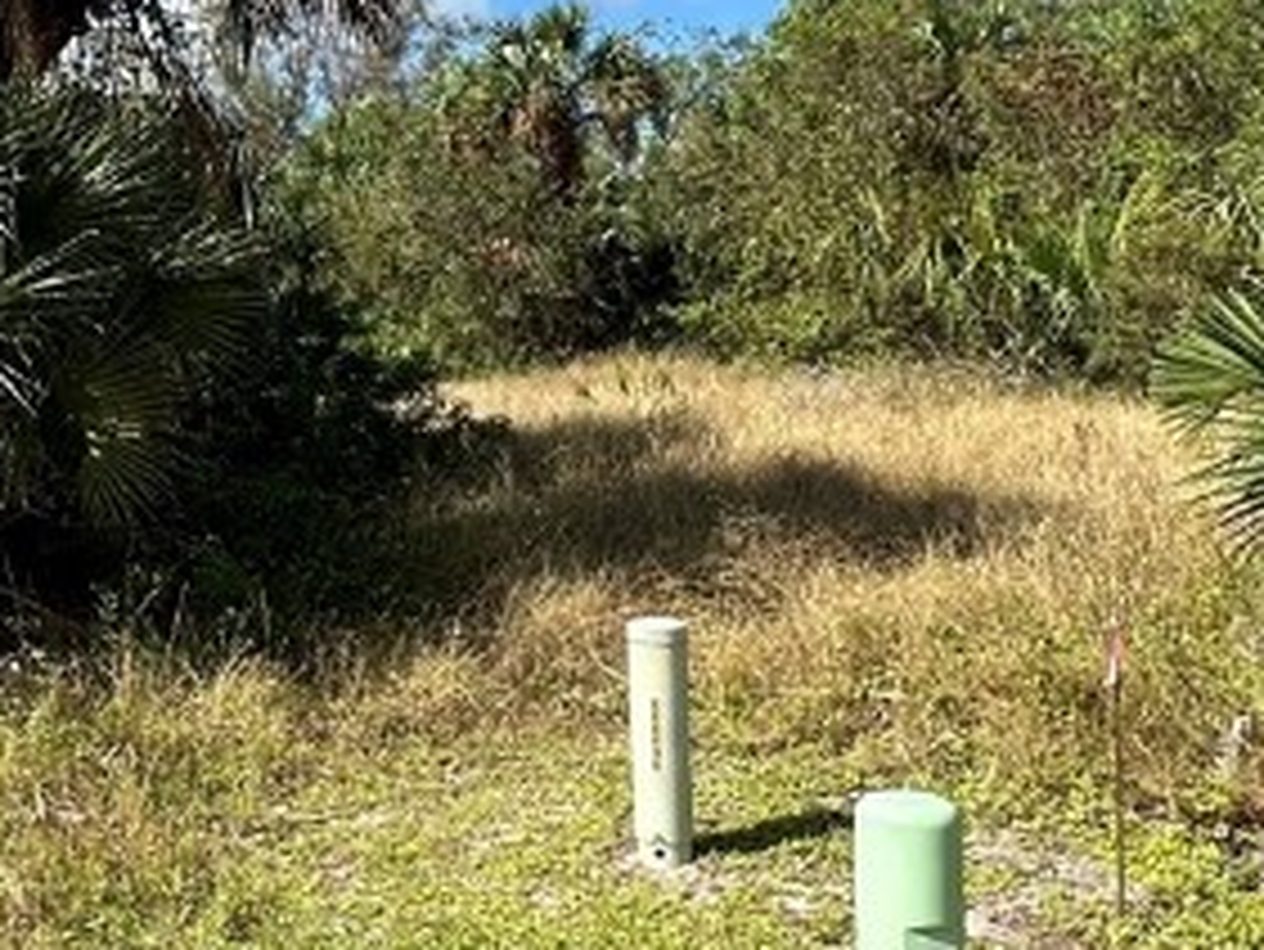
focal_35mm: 51
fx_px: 1863
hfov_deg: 35.2
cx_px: 121
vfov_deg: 28.4
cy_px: 338
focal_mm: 2.22
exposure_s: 1/1383
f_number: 2.2
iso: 40
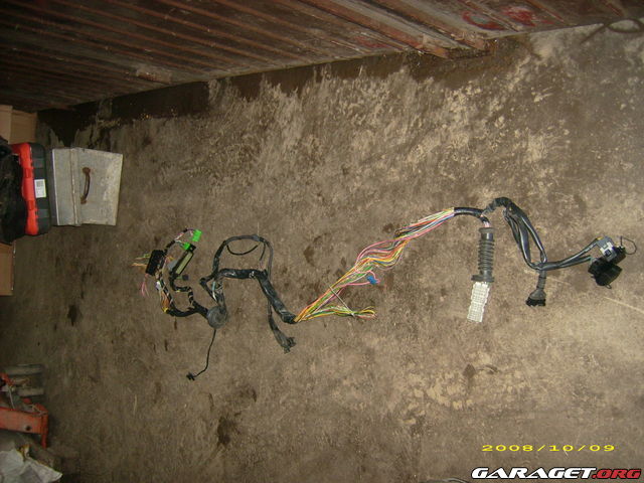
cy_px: 242
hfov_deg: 52.6
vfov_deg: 40.7
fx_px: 651
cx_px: 322
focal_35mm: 35
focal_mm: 5.95
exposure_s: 1/60
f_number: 2.8
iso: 100
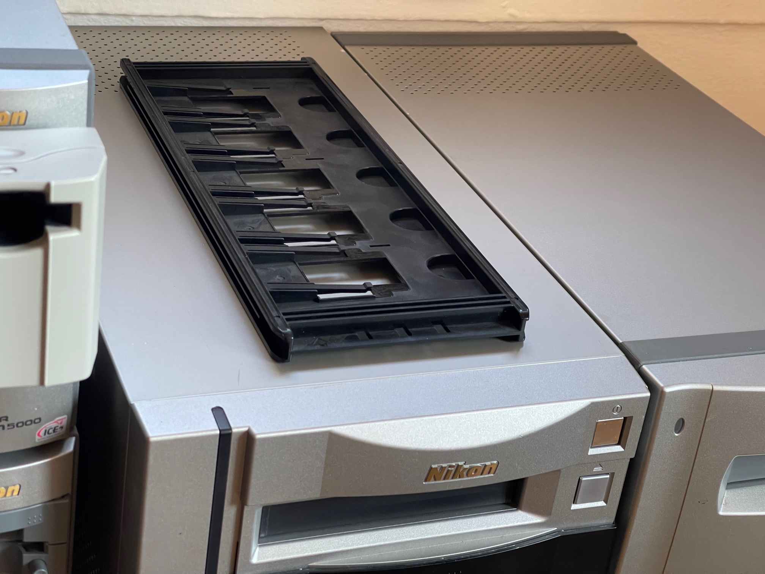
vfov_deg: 22.9
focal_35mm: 64
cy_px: 287
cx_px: 382
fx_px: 1414
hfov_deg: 30.3
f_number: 2.2
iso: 200
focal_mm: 7.5
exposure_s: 1/60
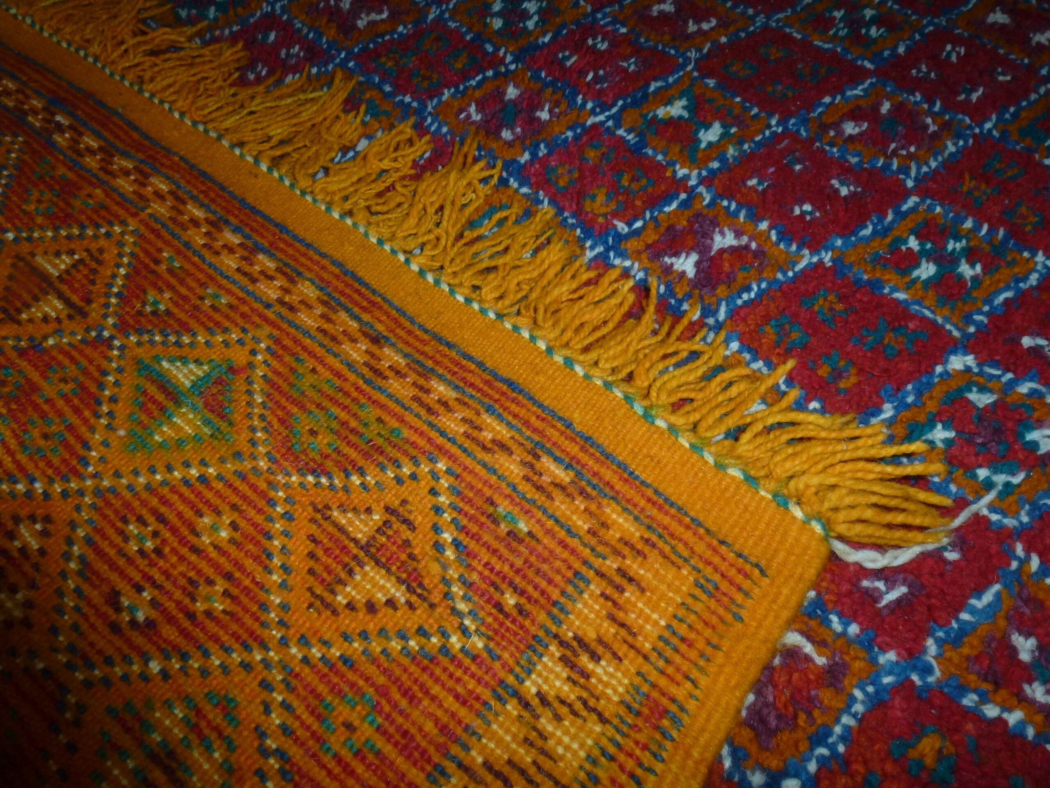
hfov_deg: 71.6
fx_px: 728
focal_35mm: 24
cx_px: 525
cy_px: 394
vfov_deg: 56.8
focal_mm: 4.3
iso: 160
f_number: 6.3
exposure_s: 1/60
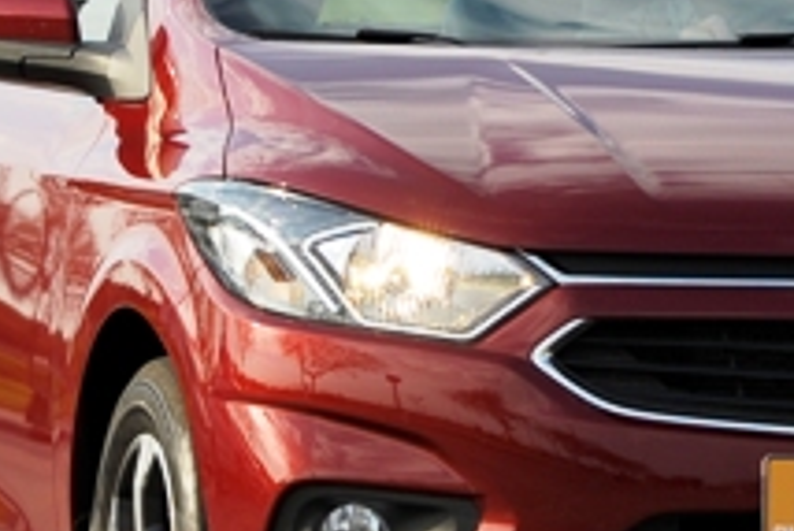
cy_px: -7
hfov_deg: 2.6
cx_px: 675
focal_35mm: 802
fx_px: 17700
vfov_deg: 1.7
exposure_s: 1/500
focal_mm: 200
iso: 200
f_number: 5.6
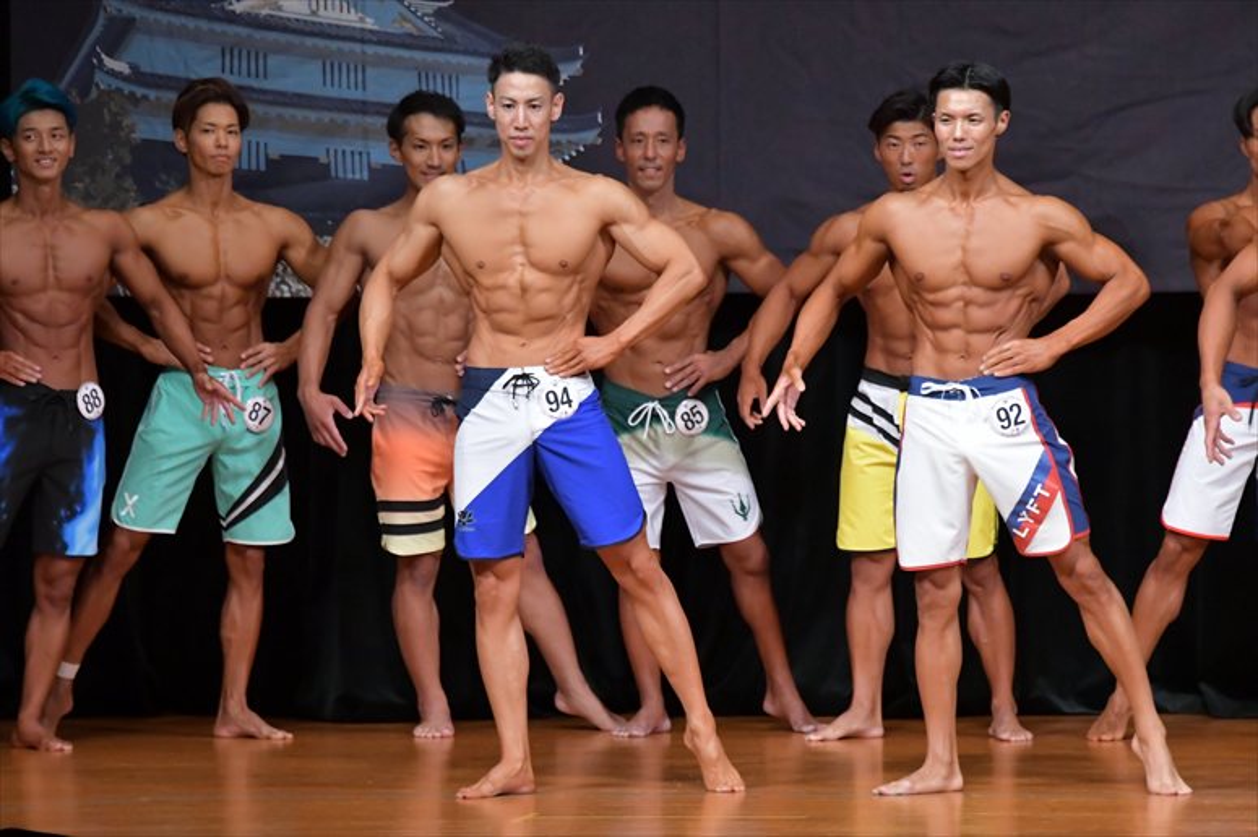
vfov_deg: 4.8
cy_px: 418
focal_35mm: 285
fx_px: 9954
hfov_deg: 7.2
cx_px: 629
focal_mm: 190
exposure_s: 1/400
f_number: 5.6
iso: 5000
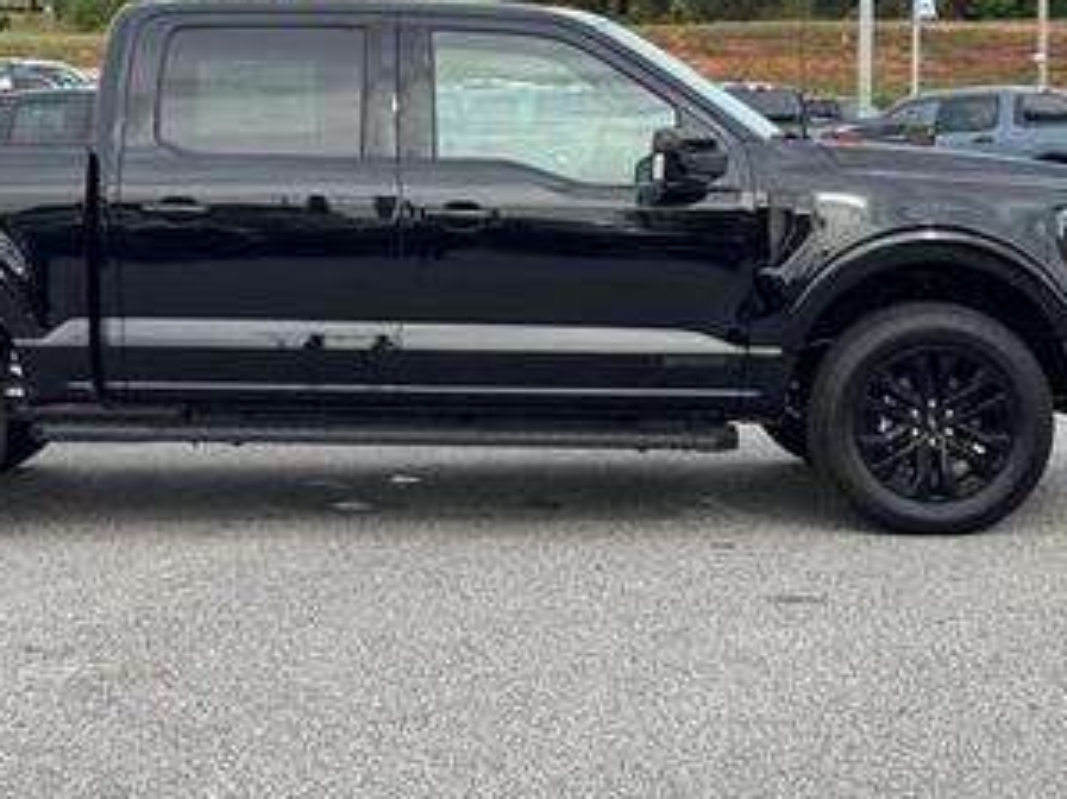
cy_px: 250
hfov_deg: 24.0
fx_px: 2496
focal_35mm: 81
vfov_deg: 18.1
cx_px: 368
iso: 64
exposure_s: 1/2252
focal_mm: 6.76
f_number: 1.78
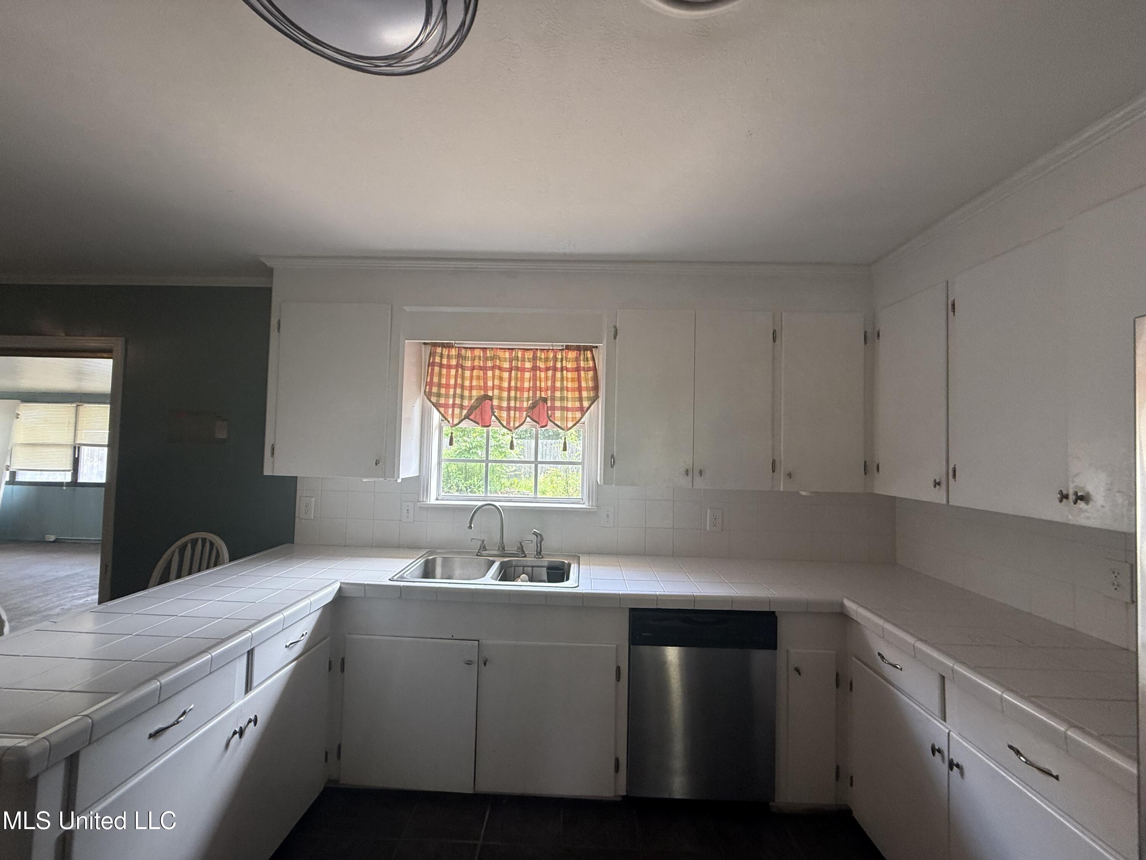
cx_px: 573
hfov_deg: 102.1
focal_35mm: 14
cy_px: 430
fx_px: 463
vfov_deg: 85.7
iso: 125
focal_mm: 2.22
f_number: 2.2
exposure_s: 1/99
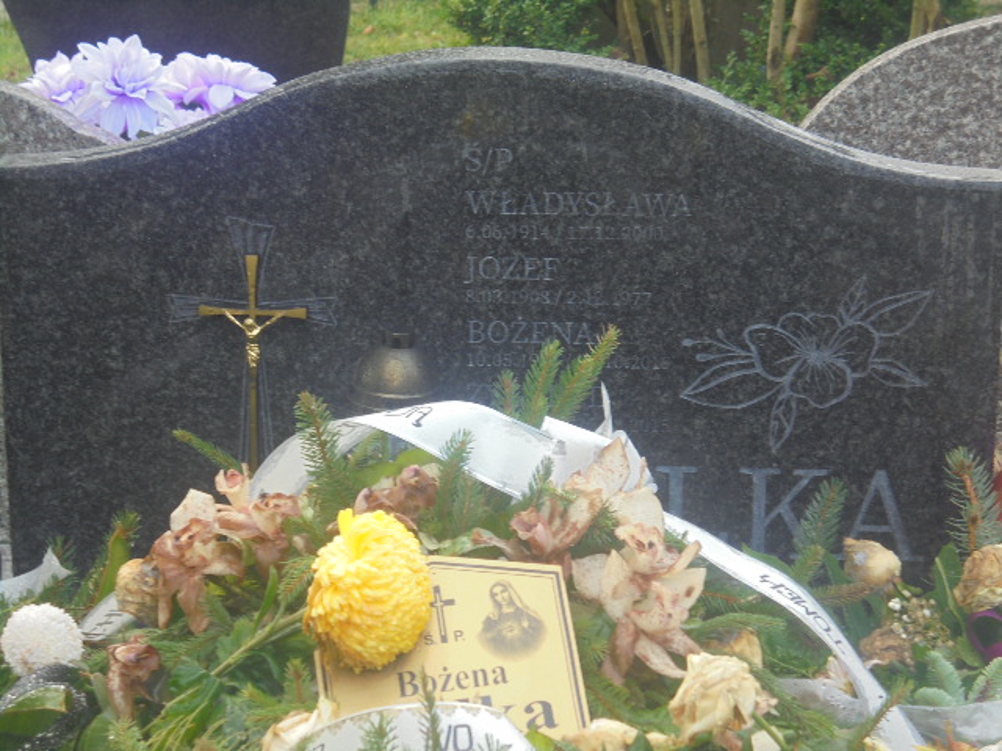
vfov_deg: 13.8
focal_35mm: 107
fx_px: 3097
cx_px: 501
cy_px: 376
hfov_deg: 18.4
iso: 100
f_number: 5.1
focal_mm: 19.2
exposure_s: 1/30
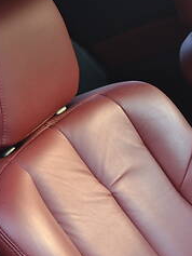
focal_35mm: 107
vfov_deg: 18.0
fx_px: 791
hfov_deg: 13.2
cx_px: 278
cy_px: 237
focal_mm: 22
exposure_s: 1/60
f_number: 4
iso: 400
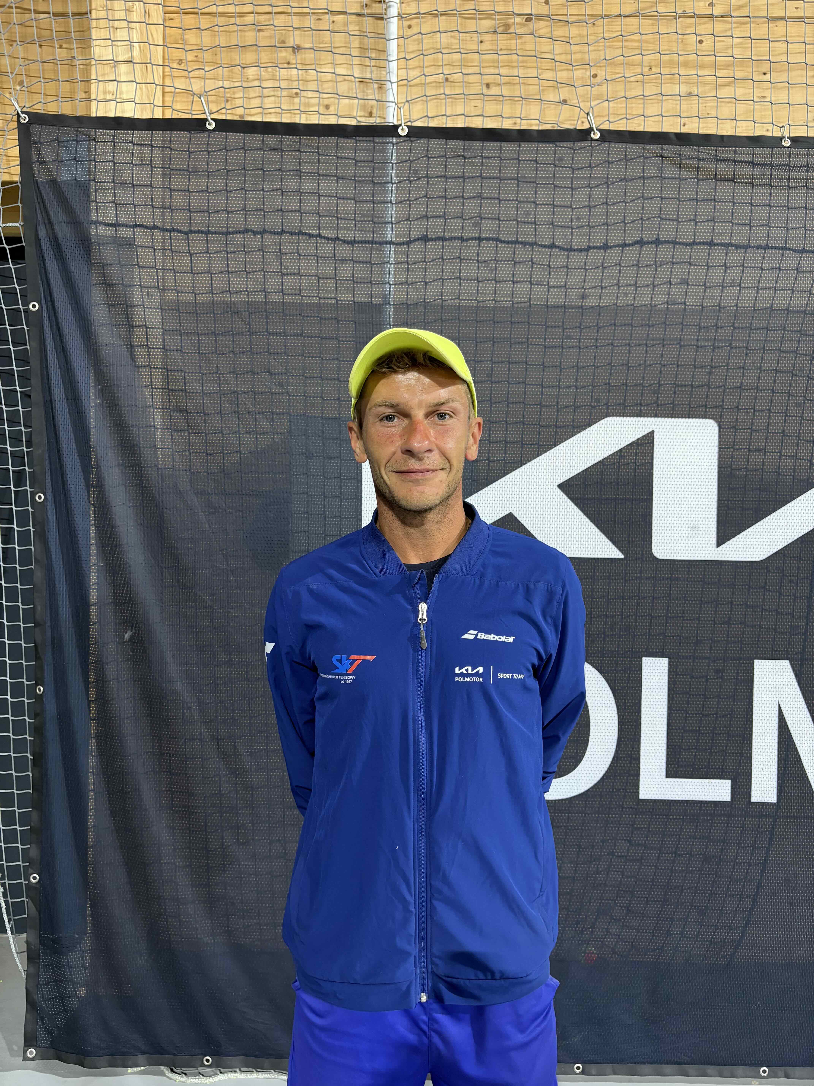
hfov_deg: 53.1
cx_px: 407
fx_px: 815
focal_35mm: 26
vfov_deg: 67.3
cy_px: 543
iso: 250
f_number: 1.6
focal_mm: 5.96
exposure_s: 1/60
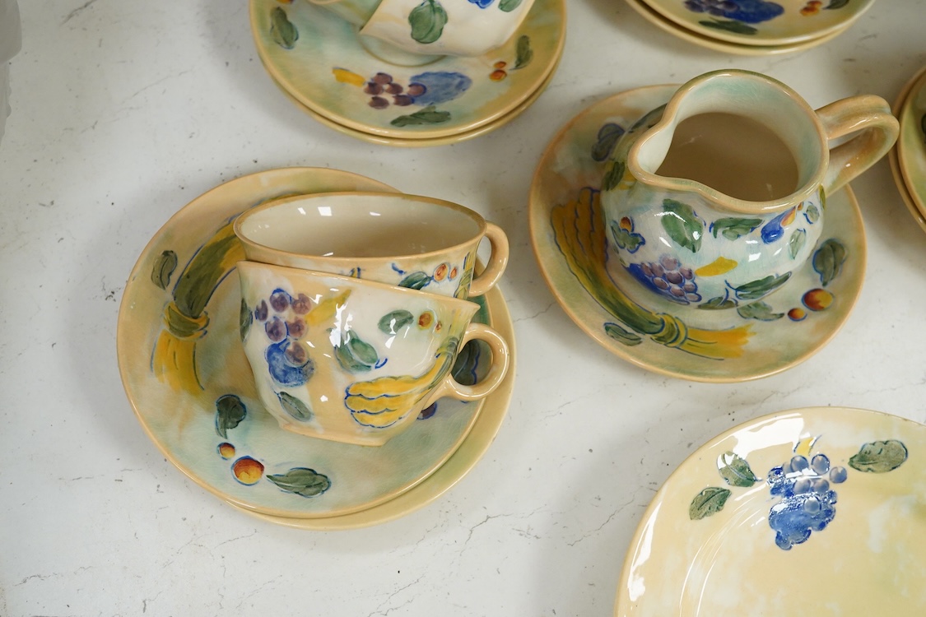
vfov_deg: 29.9
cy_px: 308
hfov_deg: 43.6
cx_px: 463
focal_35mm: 45
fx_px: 1157
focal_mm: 30
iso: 2500
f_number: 9
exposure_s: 1/160
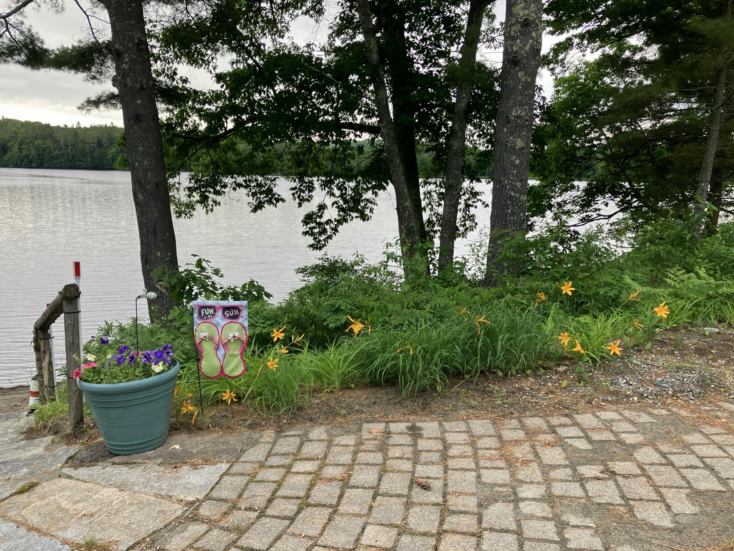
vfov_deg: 49.7
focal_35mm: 28
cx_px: 367
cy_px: 276
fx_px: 594
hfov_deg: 63.4
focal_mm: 3.99
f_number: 1.8
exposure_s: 1/121
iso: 50
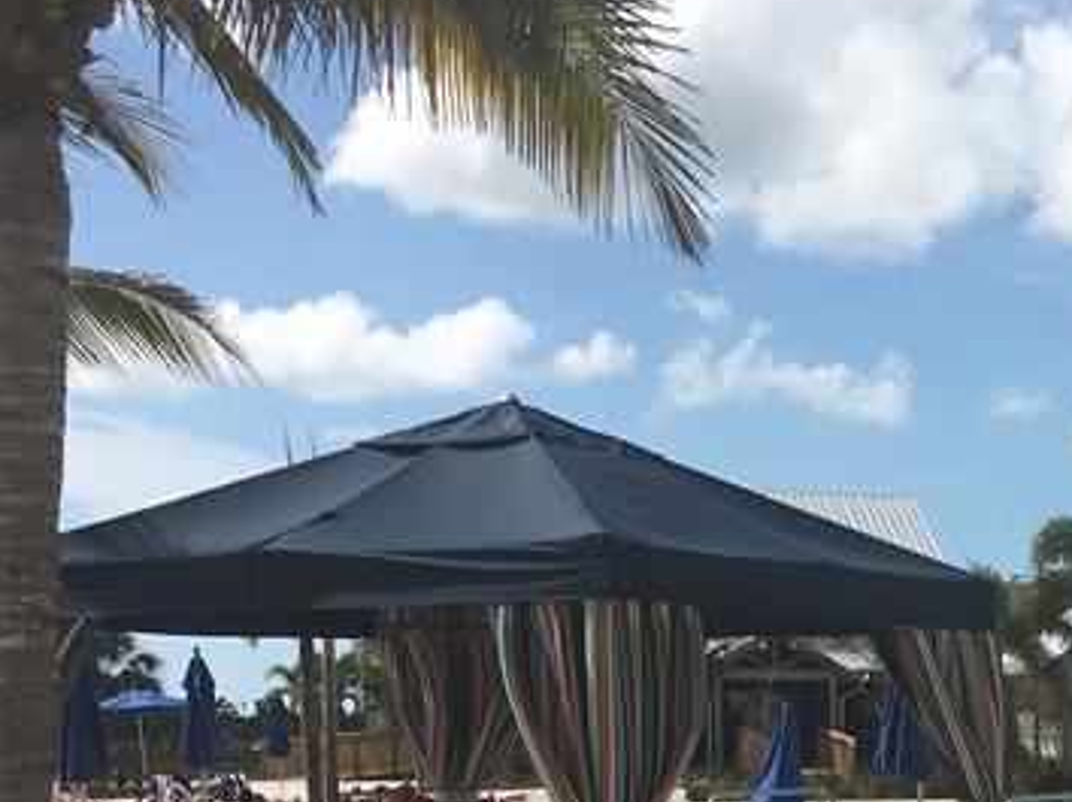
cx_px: 1257
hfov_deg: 21.7
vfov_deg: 16.9
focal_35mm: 84
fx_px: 2600
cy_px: 920
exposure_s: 1/2564
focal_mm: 4.15
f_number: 2.2
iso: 25
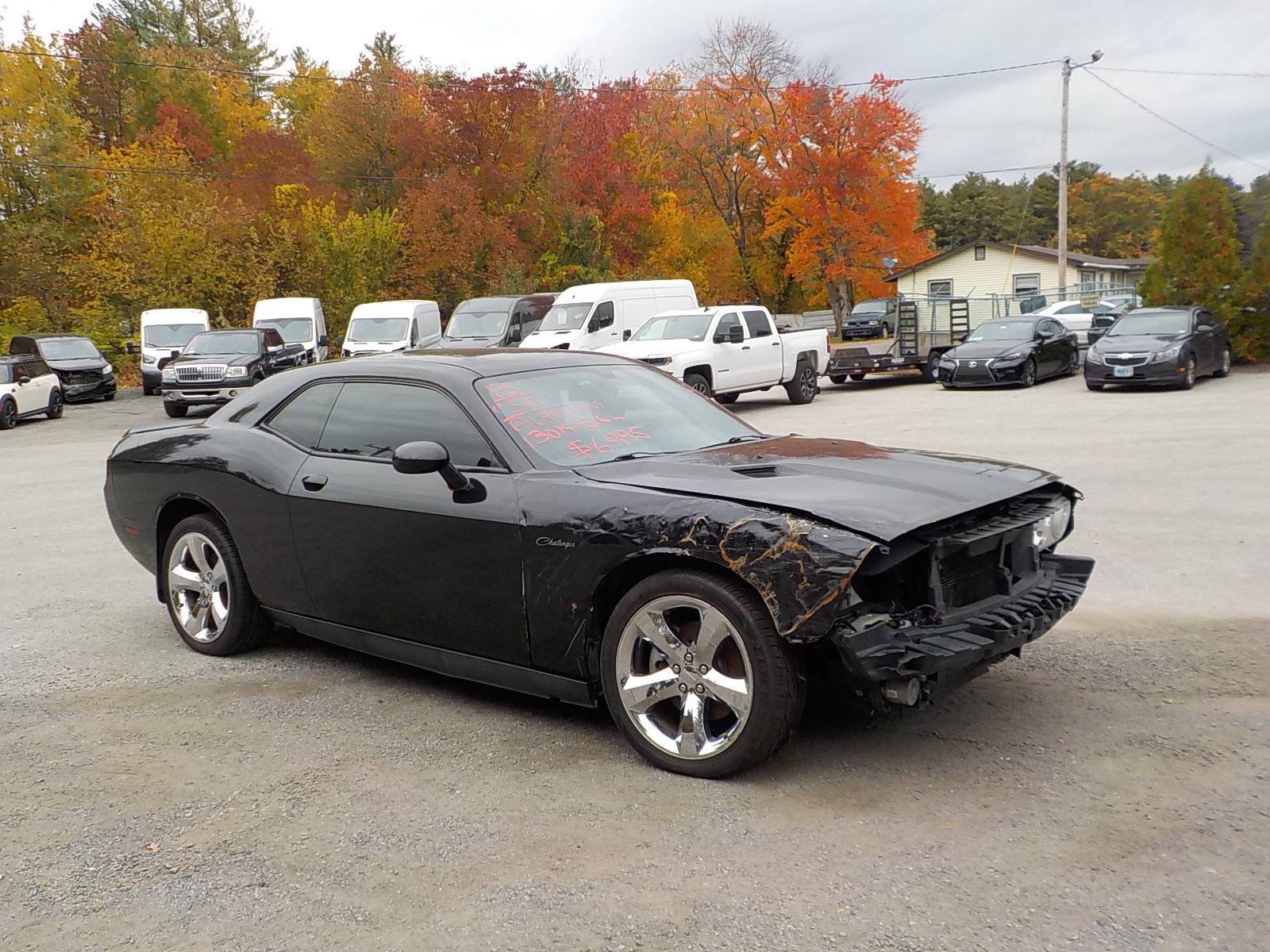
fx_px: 1101
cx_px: 635
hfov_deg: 60.0
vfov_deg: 46.8
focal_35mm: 30
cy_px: 476
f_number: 3.3
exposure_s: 1/320
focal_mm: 4.1
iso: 125
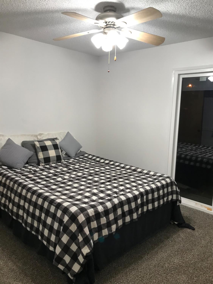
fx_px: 230
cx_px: 106
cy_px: 142
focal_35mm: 28
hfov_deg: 49.7
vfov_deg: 63.4
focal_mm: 3.99
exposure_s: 1/24
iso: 40
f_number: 1.8
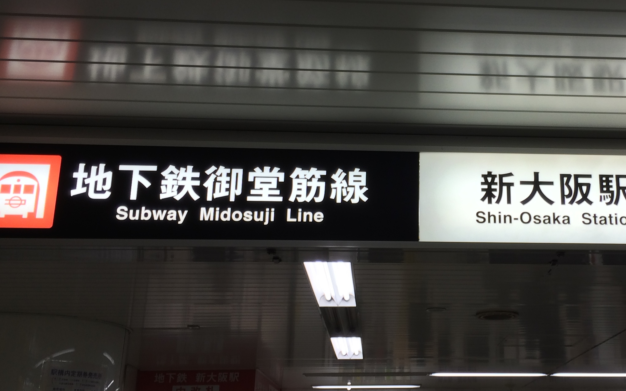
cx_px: 460
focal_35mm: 51
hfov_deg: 38.7
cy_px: 184
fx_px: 870
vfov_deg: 25.3
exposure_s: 1/60
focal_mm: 4.12
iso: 50
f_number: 2.2
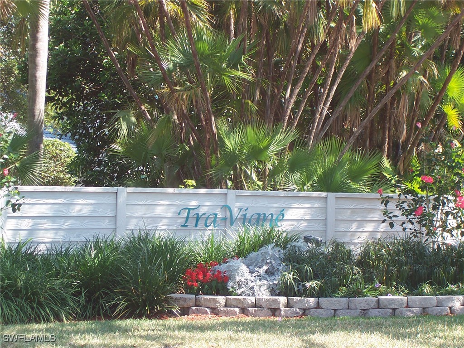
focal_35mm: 111
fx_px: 1488
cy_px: 174
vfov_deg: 13.3
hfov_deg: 17.7
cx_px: 232
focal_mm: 16.8
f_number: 4.8
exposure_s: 1/125
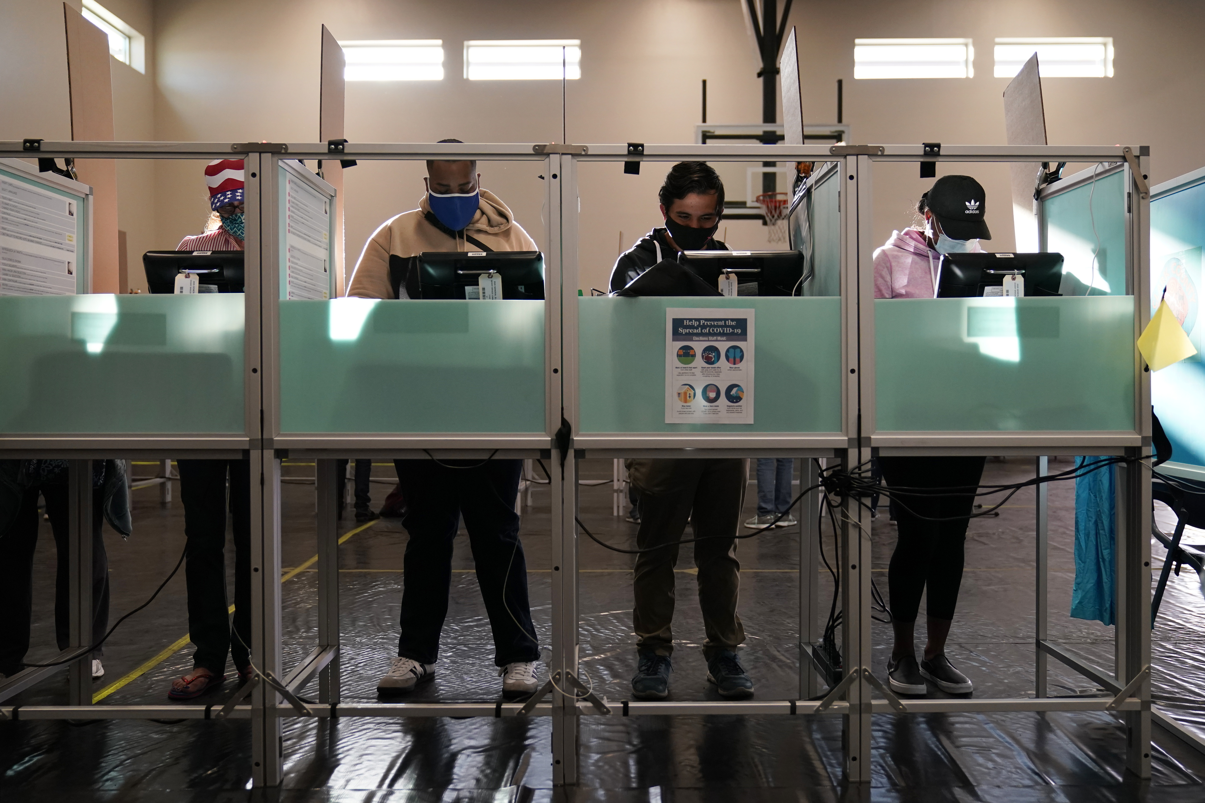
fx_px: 1038
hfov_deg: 60.3
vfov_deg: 42.3
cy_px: 402
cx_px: 602
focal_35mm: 31
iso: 2000
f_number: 2.8
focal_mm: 31
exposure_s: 1/400
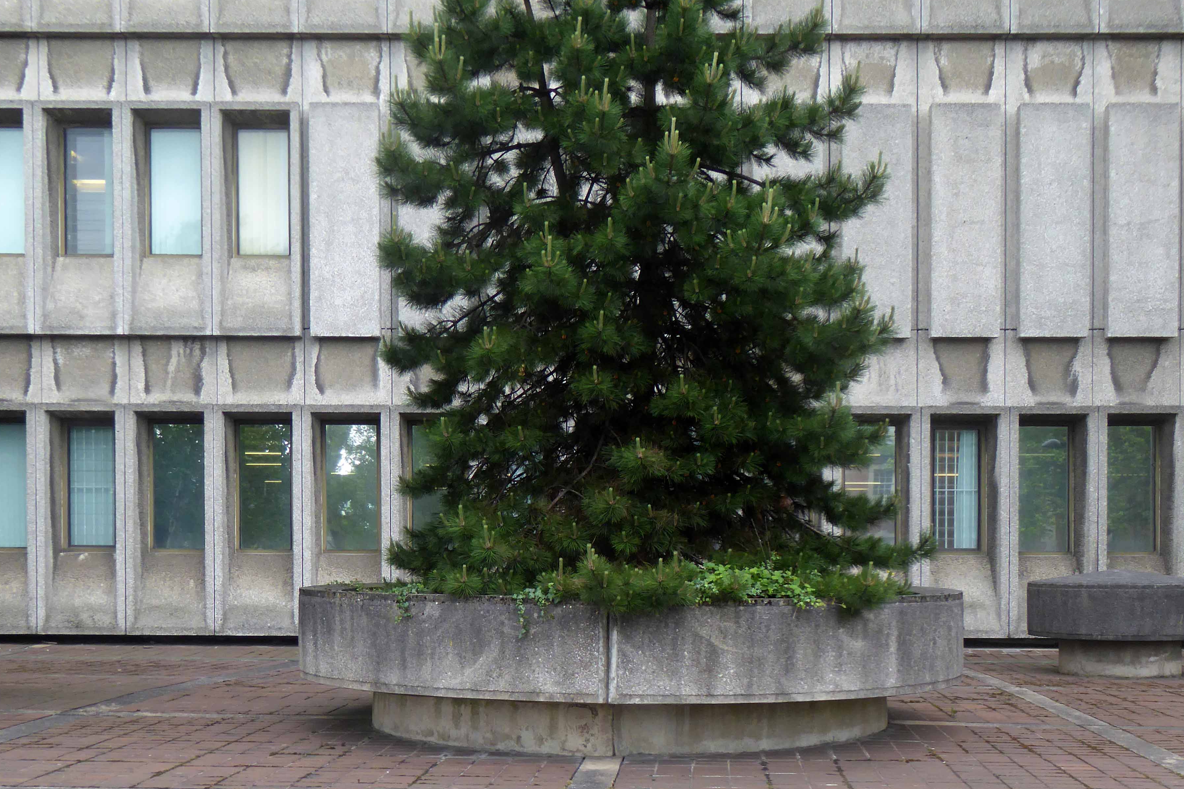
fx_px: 1579
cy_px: 594
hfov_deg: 41.1
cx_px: 588
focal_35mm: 48
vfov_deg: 27.7
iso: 160
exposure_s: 1/60
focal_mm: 5.8
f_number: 3.6
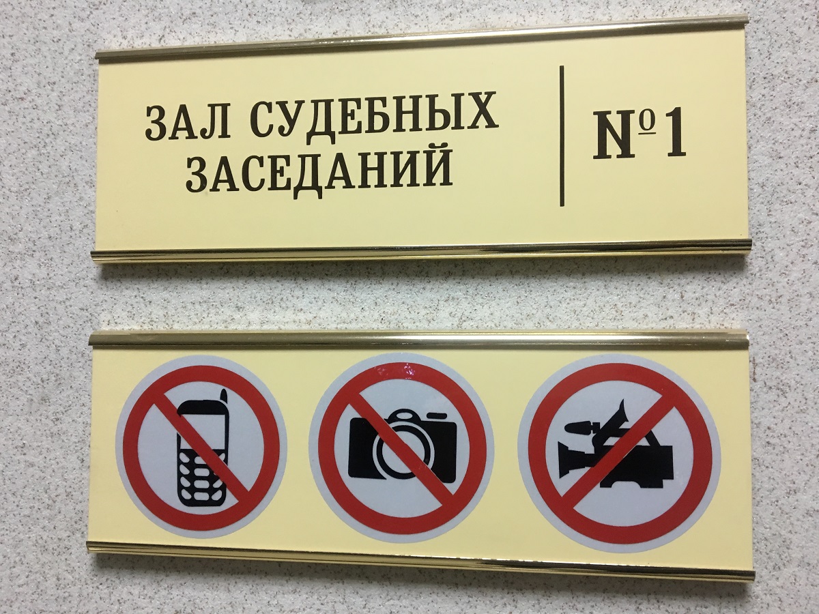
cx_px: 410
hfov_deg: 61.7
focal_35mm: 29
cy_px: 307
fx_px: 686
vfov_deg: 48.2
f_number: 2.2
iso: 125
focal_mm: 4.15
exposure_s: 1/33
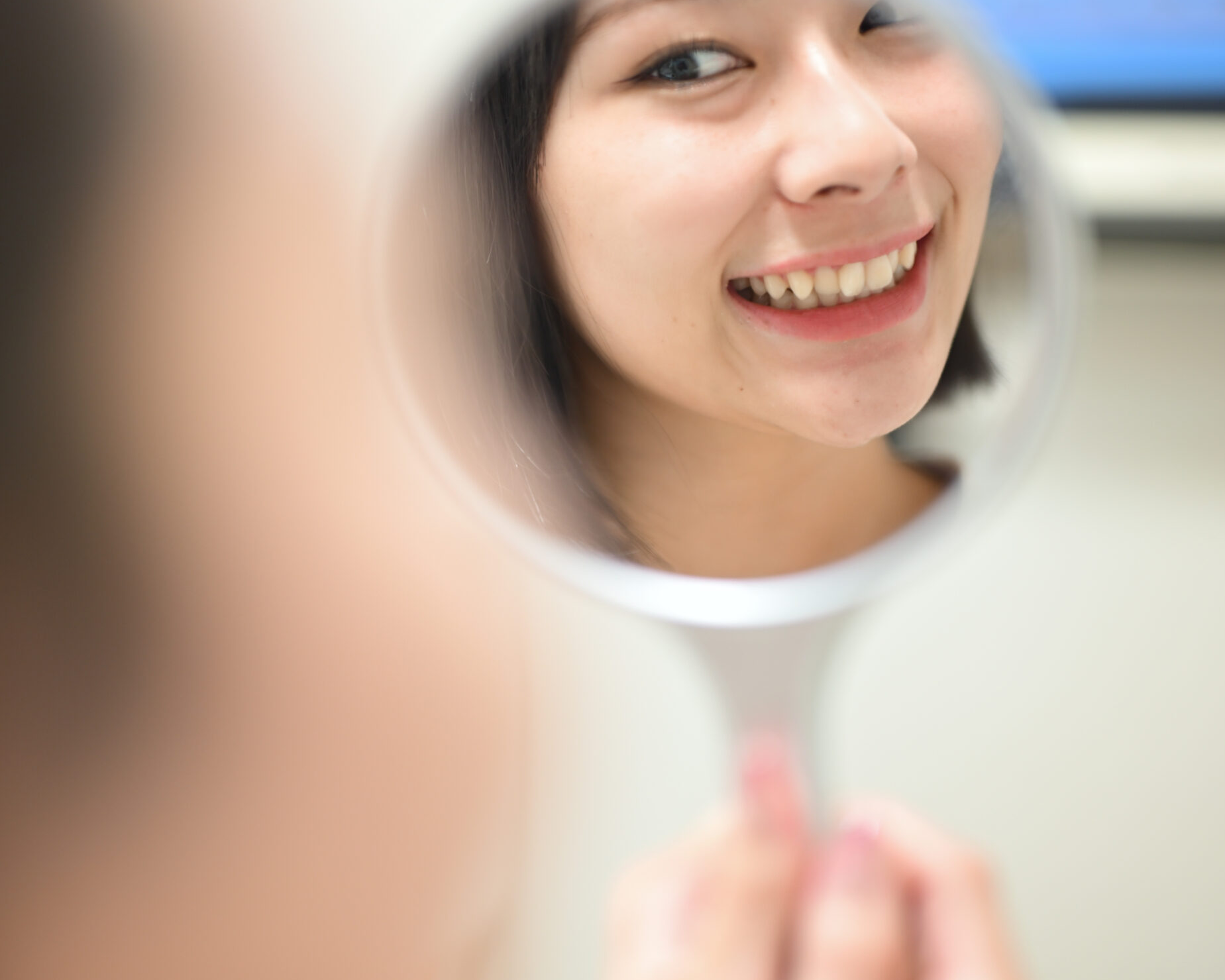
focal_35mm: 65
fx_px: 2356
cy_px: 447
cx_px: 445
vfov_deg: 23.5
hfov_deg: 29.0
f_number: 1.4
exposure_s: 1/60
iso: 200
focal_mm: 50
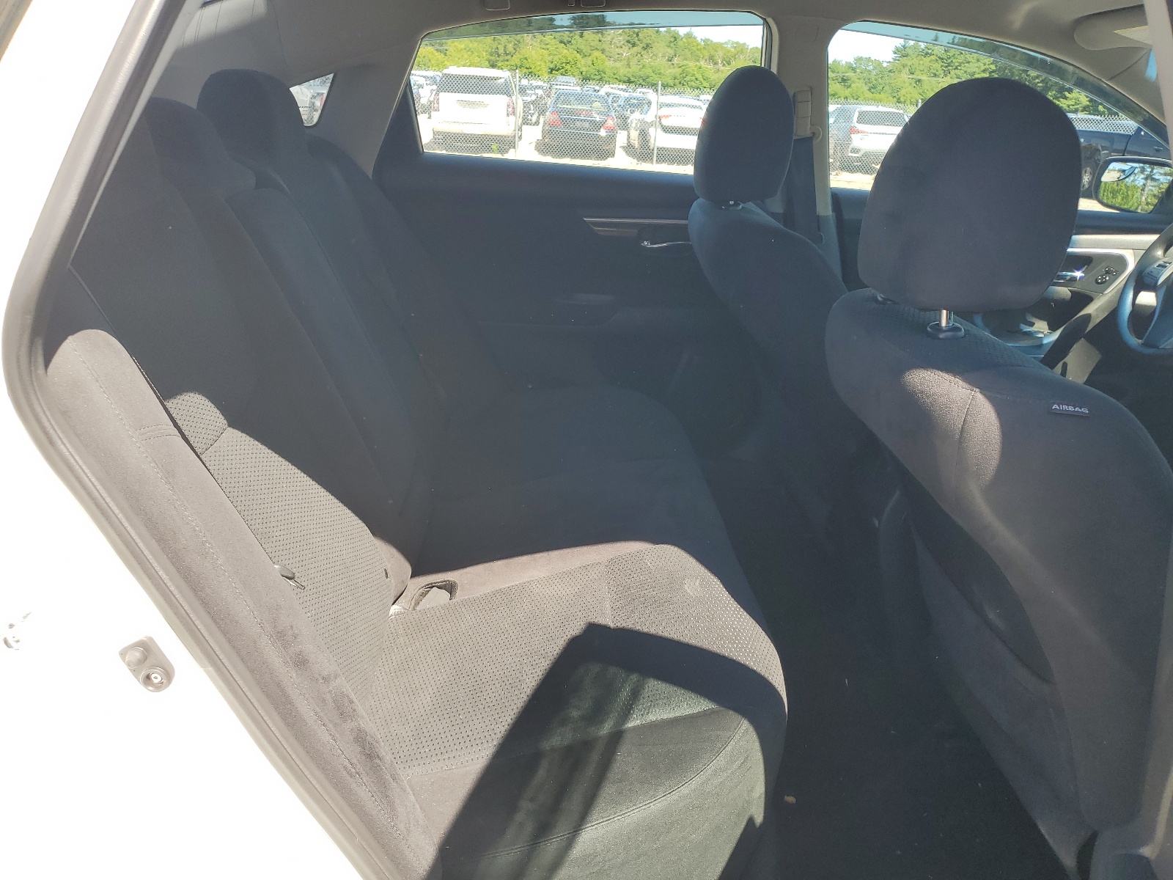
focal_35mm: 26
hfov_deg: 67.3
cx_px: 586
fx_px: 881
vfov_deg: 53.1
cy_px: 440
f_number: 1.5
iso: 50
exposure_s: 1/556
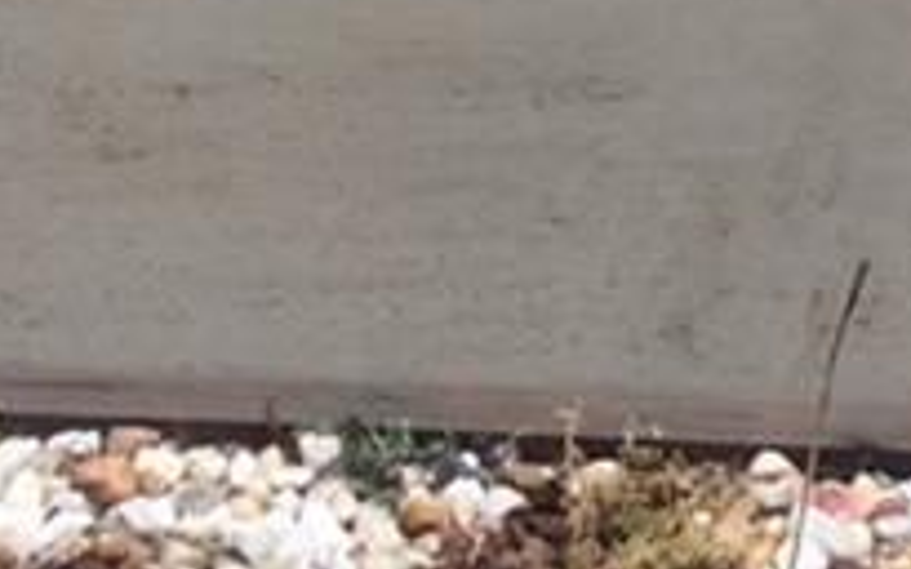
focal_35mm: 169
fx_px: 4195
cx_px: 764
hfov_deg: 12.3
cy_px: -360
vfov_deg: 7.6
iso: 32
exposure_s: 1/147
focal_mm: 3.3
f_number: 2.4
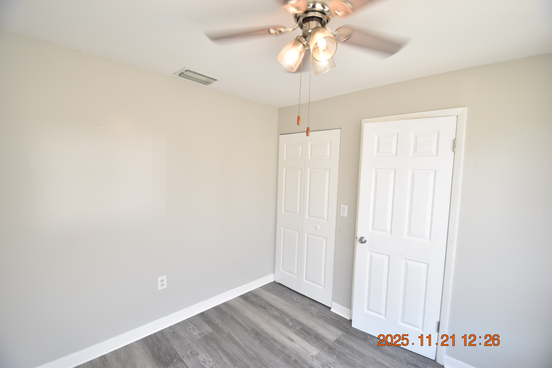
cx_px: 276
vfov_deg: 77.3
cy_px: 184
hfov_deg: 100.4
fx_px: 230
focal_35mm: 15
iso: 800
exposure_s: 1/90
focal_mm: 10
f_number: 3.5
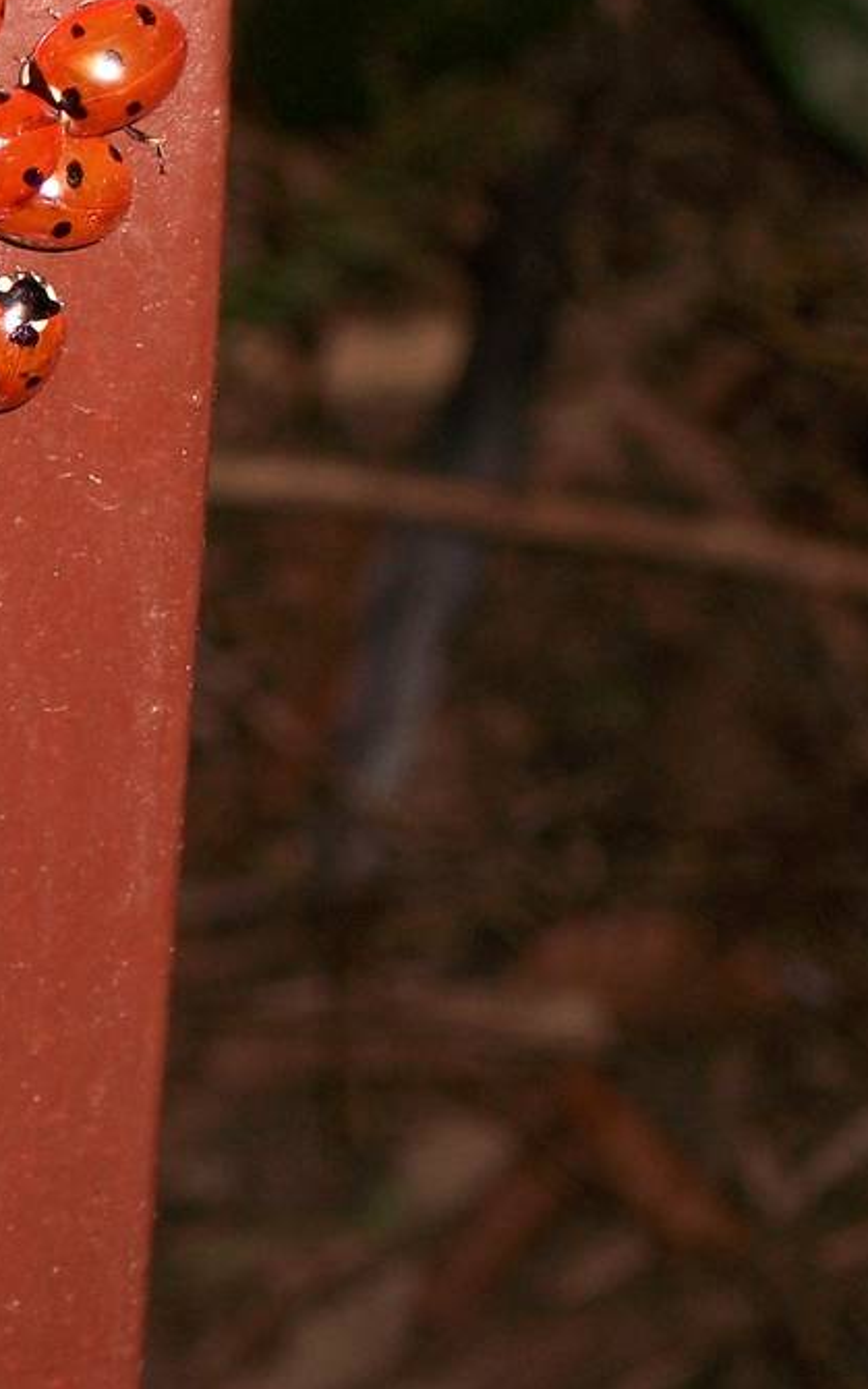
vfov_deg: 10.7
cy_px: 647
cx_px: -510
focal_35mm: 195
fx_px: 7377
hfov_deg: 6.6
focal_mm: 13.7
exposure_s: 1/125
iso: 80
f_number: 4.6
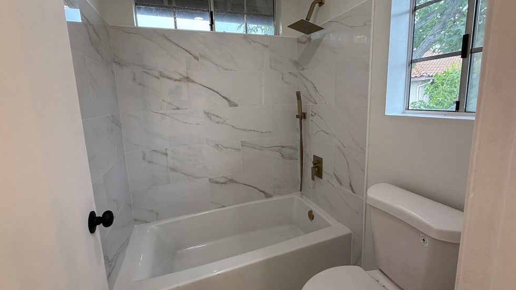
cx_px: 261
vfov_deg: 66.9
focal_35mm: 16
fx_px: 219
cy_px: 131
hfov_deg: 99.4
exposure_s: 1/120
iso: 100
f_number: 2.2
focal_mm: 2.22
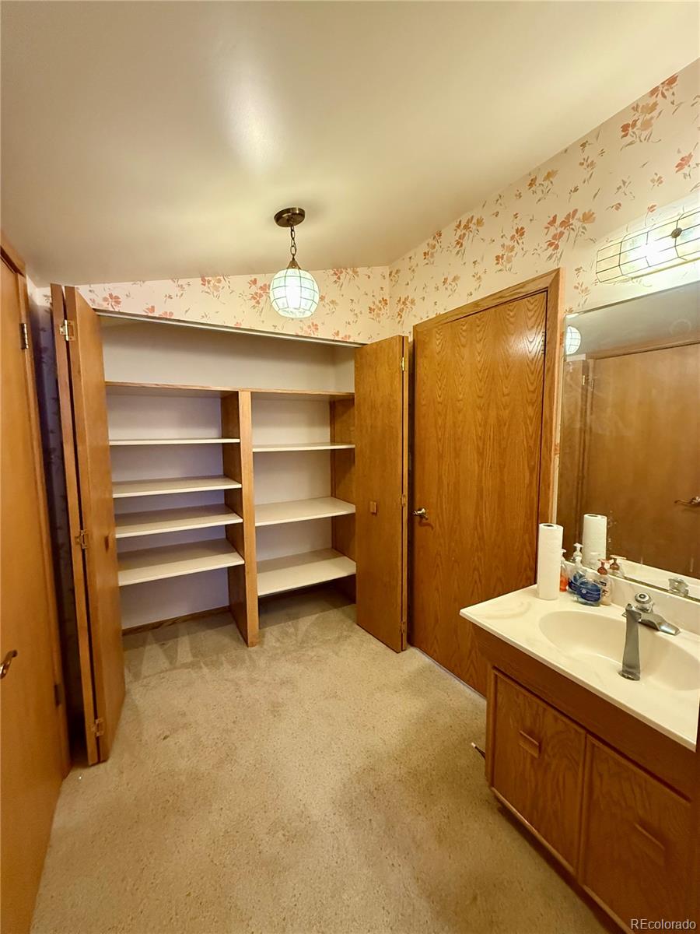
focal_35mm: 14
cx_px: 350
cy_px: 467
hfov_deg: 85.7
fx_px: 377
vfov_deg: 102.1
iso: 640
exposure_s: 1/60
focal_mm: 2.22
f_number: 2.2
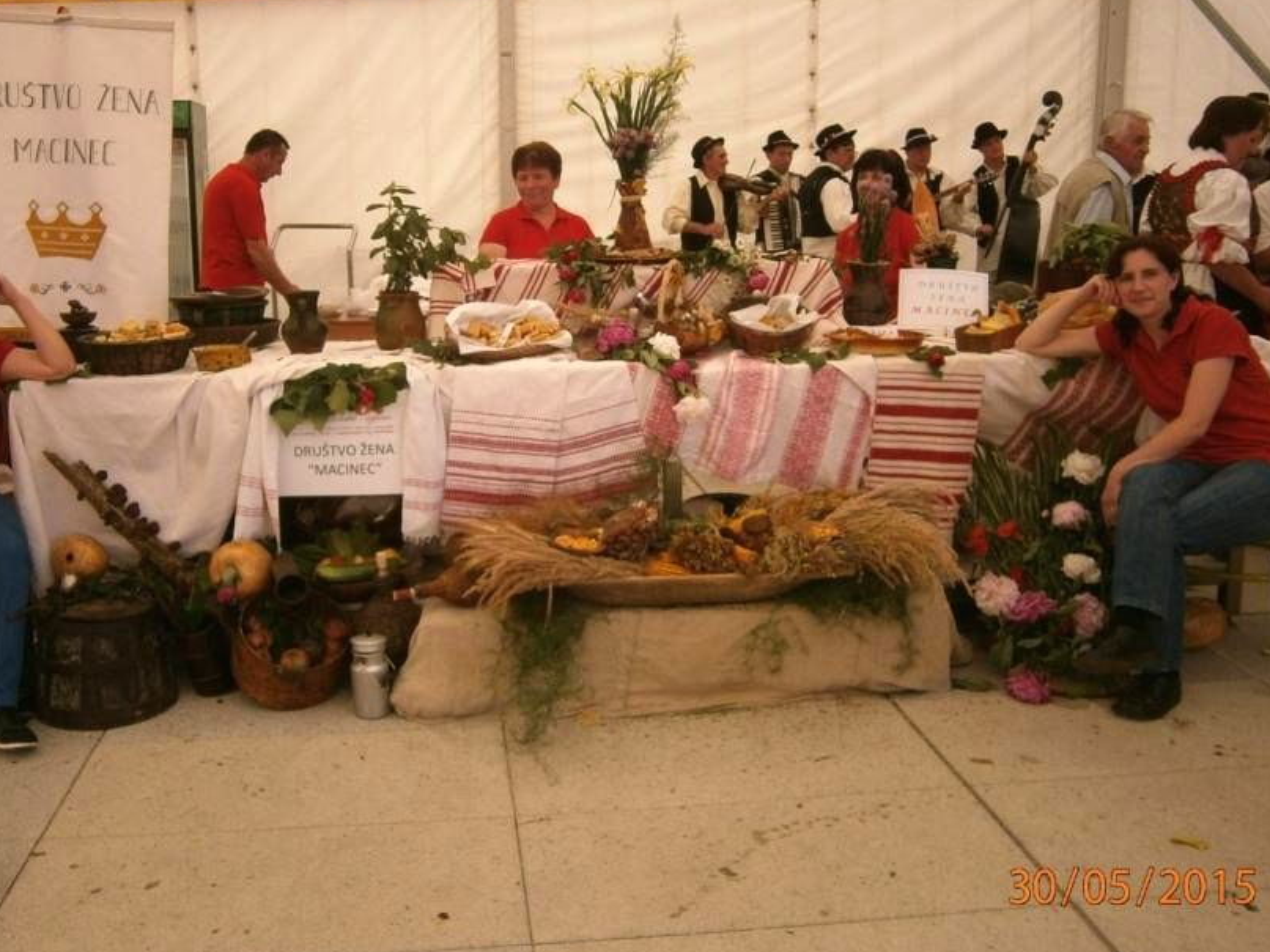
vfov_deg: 42.8
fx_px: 1211
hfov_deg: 55.2
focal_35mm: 33
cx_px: 545
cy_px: 409
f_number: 2.8
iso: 80
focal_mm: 4.7
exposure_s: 1/400
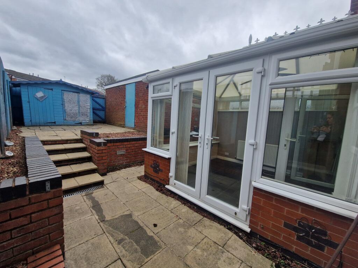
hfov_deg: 106.2
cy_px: 134
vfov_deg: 89.9
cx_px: 179
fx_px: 134
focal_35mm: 13
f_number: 2.2
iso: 50
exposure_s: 1/1272
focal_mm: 2.2
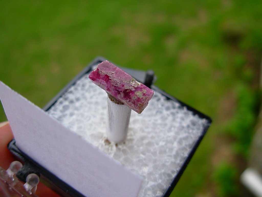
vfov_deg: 37.7
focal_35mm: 38
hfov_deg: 49.0
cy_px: 98
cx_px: 131
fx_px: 288
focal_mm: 6.3
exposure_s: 1/527
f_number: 2.9
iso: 50
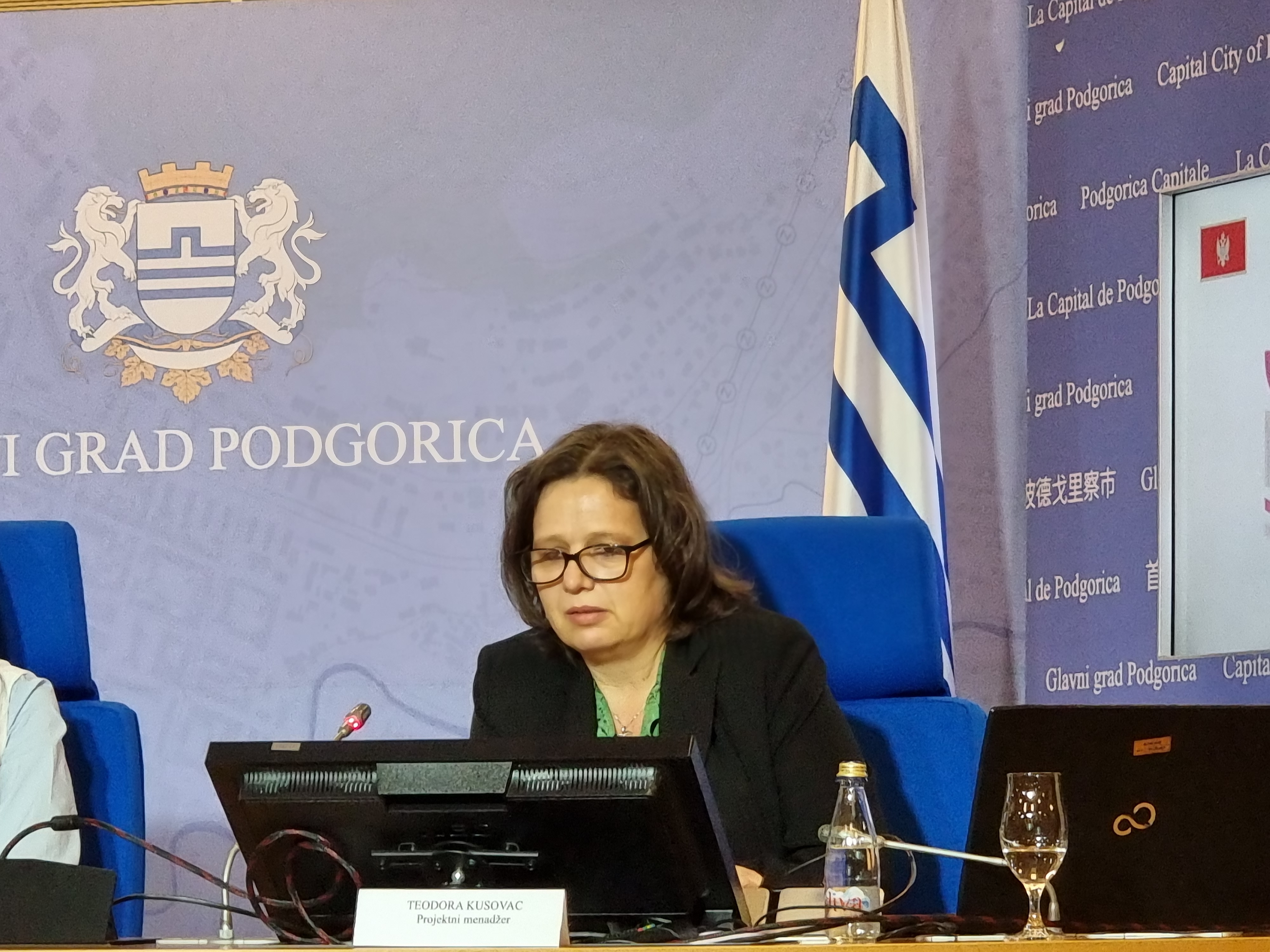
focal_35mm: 72
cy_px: 476
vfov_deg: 20.4
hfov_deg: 27.0
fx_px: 2642
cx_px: 635
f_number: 2.4
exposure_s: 1/50
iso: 200
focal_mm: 9
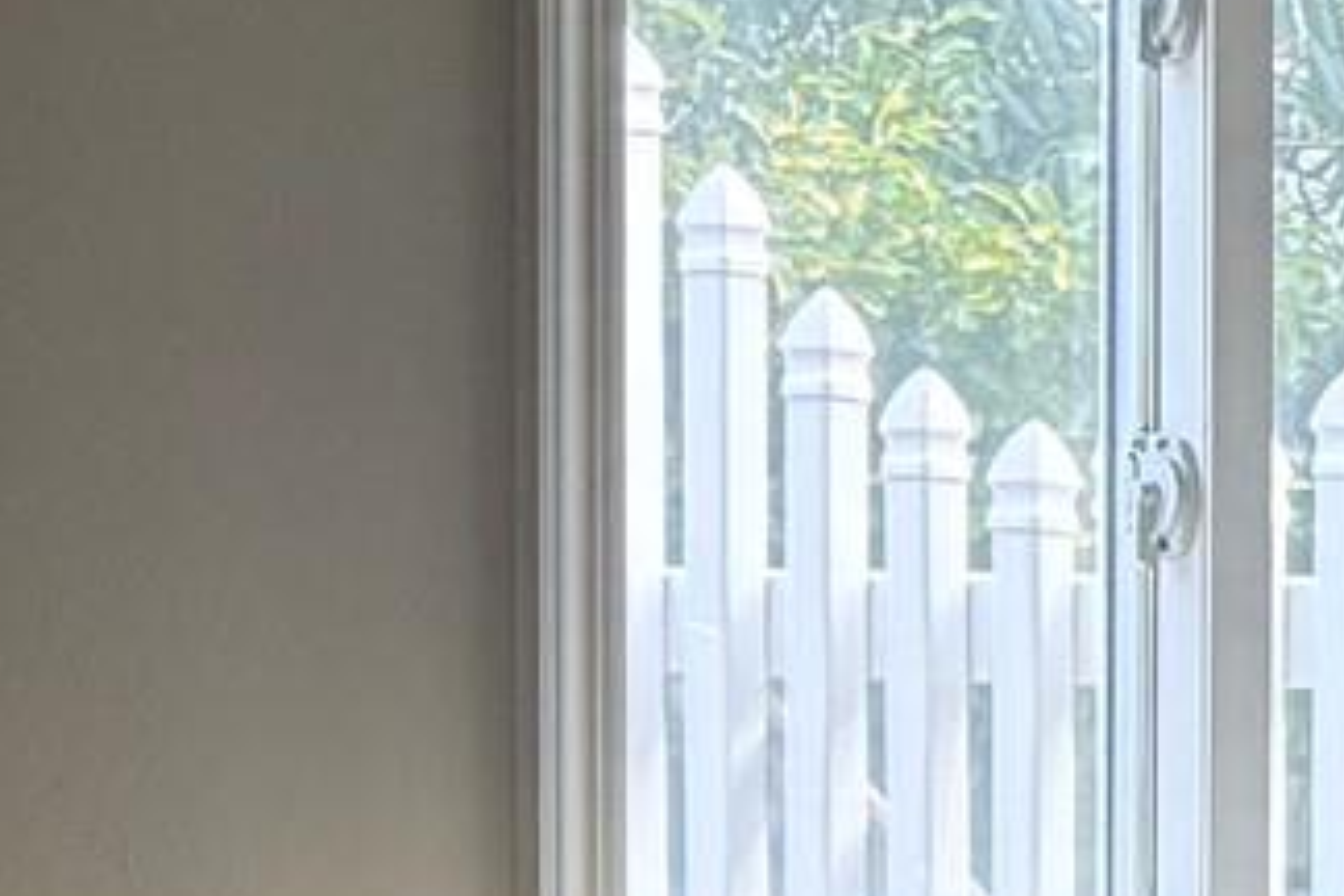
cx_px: 4044
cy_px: 1153
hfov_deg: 9.8
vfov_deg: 8.6
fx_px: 5898
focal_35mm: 158
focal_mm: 6.76
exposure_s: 1/120
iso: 250
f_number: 1.78
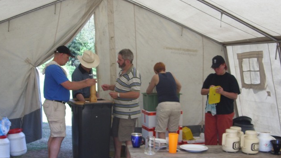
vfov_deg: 24.4
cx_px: 125
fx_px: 365
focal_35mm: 49
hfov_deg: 42.0
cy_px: 95
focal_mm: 6.3
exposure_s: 1/125
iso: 50
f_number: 2.8
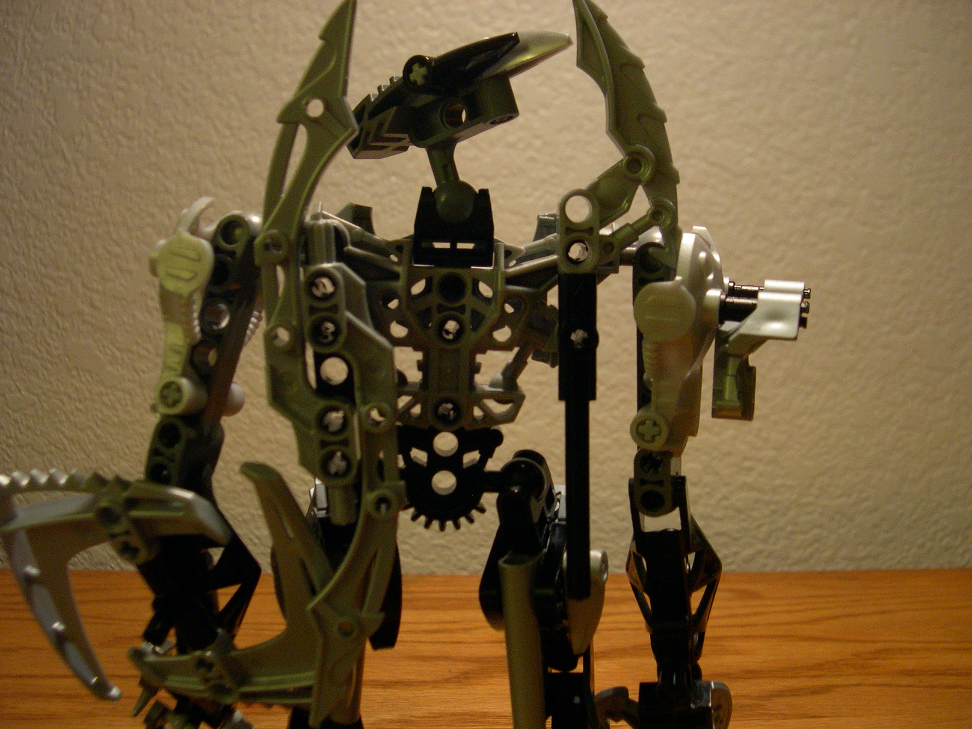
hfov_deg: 49.0
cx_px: 486
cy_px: 364
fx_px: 1067
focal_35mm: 38
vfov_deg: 37.7
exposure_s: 1/46
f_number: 2.8
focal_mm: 8
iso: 400
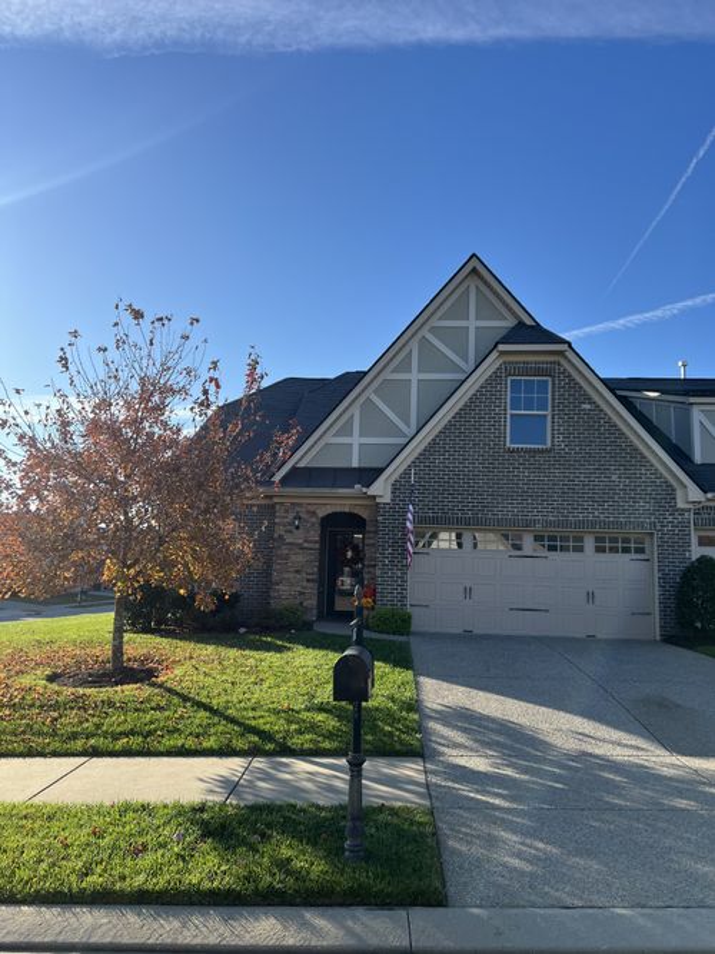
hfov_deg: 53.0
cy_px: 477
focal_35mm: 26
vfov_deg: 67.3
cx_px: 358
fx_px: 716
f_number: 1.5
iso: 50
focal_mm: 5.7
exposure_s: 1/2762
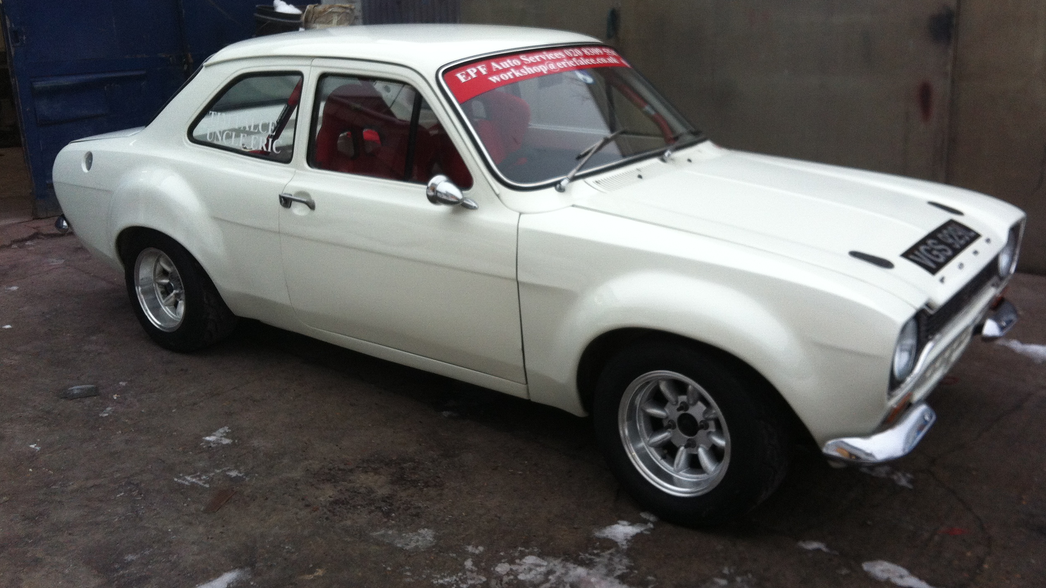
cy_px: 264
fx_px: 1082
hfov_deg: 51.6
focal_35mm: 39
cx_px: 526
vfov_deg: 30.4
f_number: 2.8
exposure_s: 1/120
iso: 100
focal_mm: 3.85
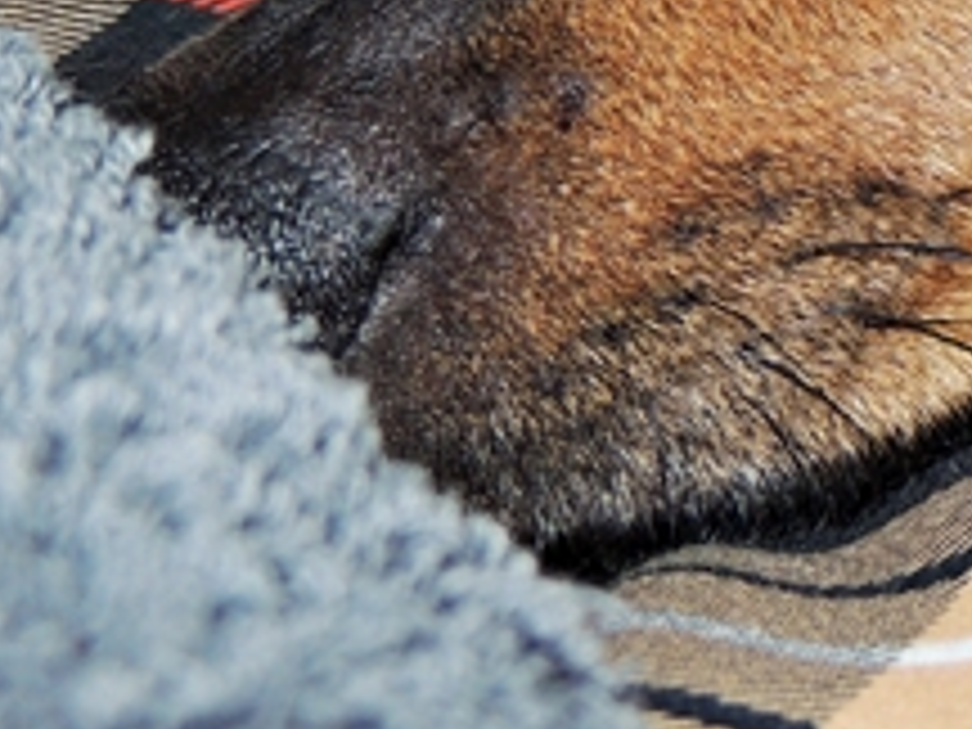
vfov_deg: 9.5
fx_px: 4268
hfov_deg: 12.4
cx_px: 1458
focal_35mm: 152
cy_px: -412
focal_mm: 8.3
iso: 160
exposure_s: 1/30
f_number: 3.5
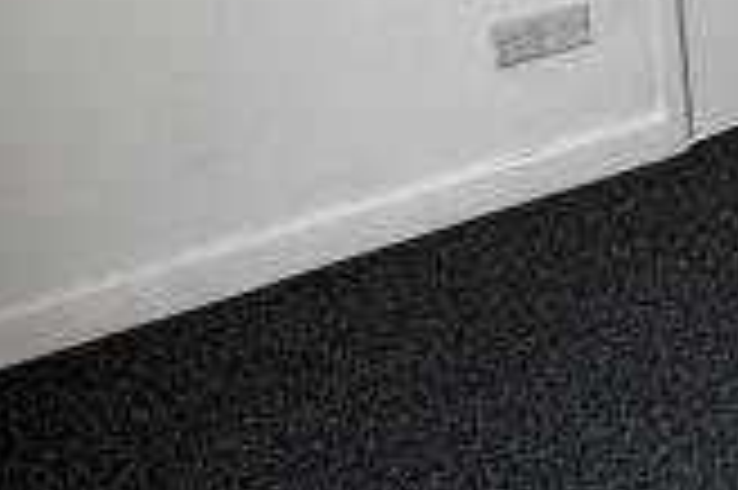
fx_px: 1864
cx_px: 1287
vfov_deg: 14.4
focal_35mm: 91
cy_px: -144
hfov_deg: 18.2
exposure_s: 1/145
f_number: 2.2
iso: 50
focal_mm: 2.22
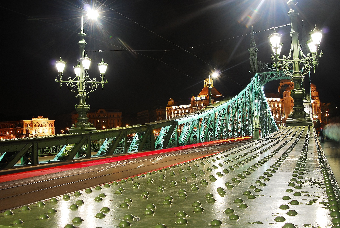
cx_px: 170
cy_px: 114
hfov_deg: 53.1
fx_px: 340
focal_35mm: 36
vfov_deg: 37.0
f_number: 9
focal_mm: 24
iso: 200
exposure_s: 2.5
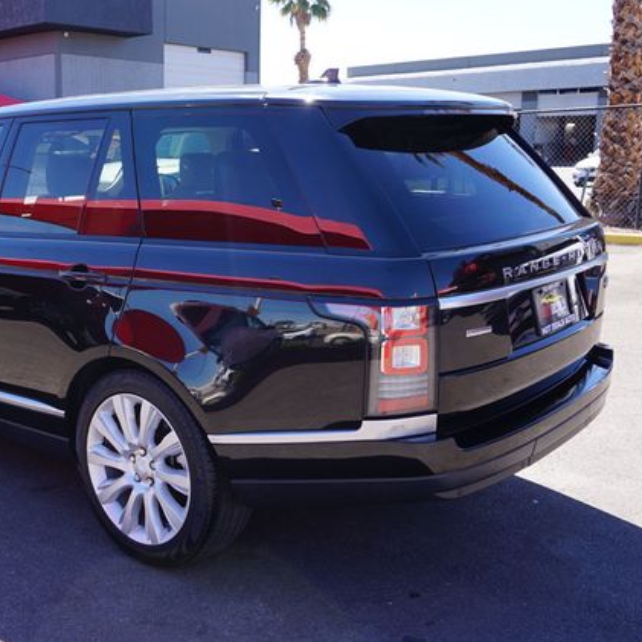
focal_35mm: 41
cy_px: 322
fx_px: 853
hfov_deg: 40.4
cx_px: 185
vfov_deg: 41.3
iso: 100
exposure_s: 1/80
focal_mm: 21
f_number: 8
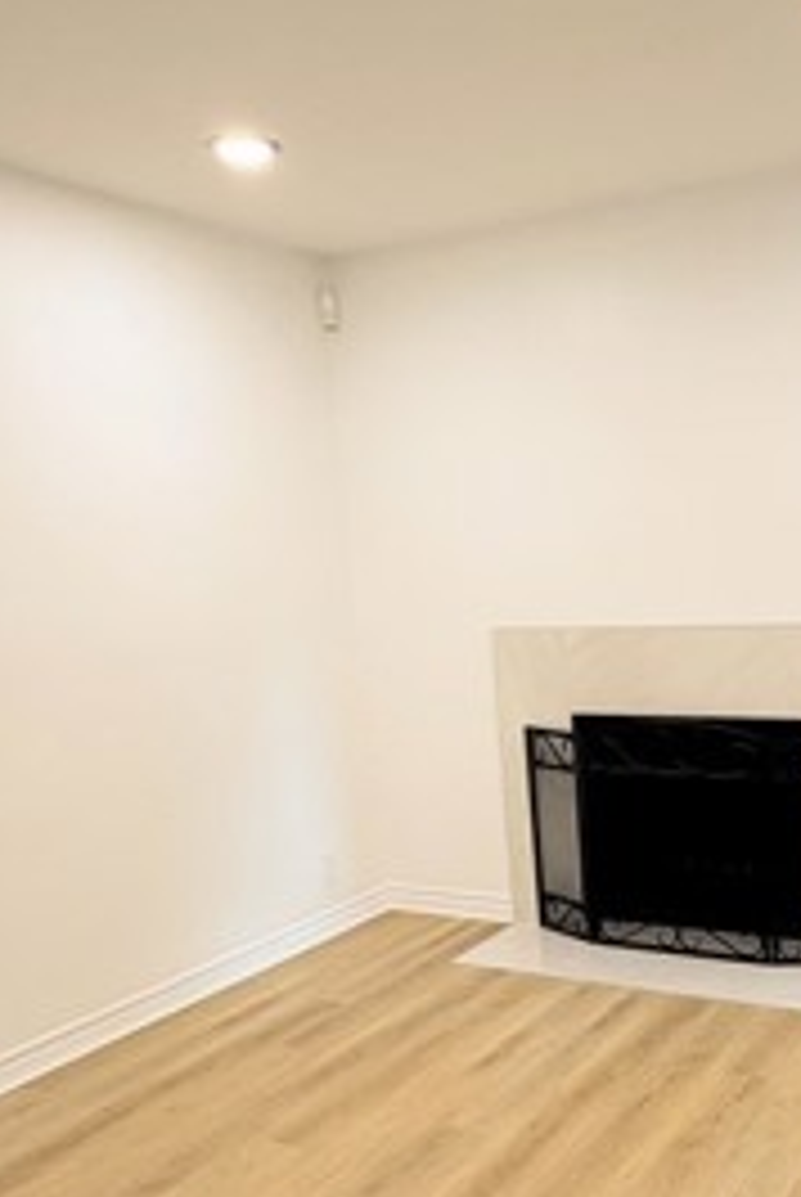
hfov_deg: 36.6
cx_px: 644
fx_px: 1165
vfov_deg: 53.1
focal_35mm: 35
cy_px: 819
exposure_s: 1/120
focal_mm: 2.22
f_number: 2.2
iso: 100
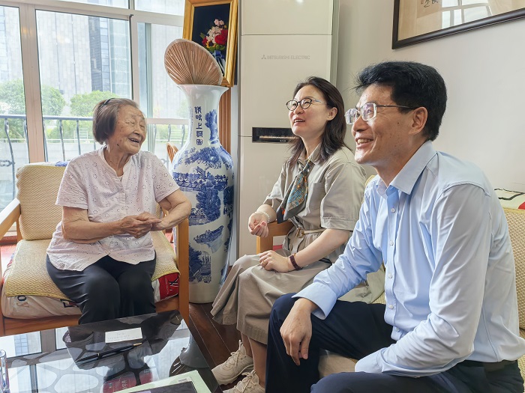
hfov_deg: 65.3
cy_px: 196
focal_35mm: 27
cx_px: 262
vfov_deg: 51.4
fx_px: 409
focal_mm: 8.5
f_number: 4
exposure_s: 1/50
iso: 160
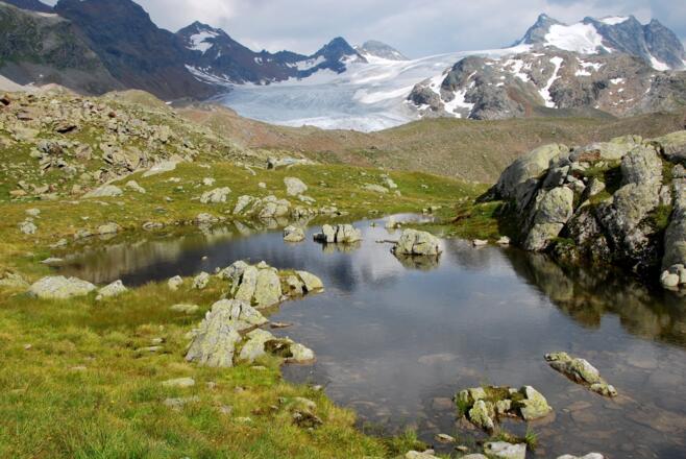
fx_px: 687
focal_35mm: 36
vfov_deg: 36.9
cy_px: 230
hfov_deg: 53.1
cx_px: 343
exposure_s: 1/125
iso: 100
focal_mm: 24
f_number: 13
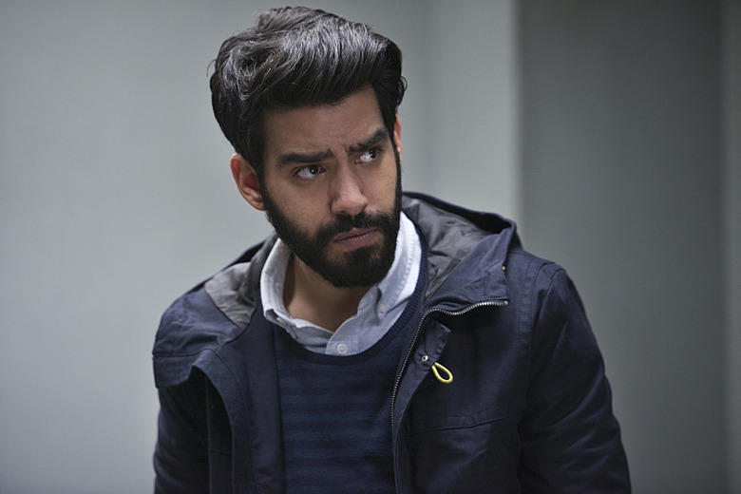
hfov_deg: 12.5
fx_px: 3396
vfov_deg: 8.3
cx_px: 370
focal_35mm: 165
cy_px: 247
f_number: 2.8
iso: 2500
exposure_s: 1/100
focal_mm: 165
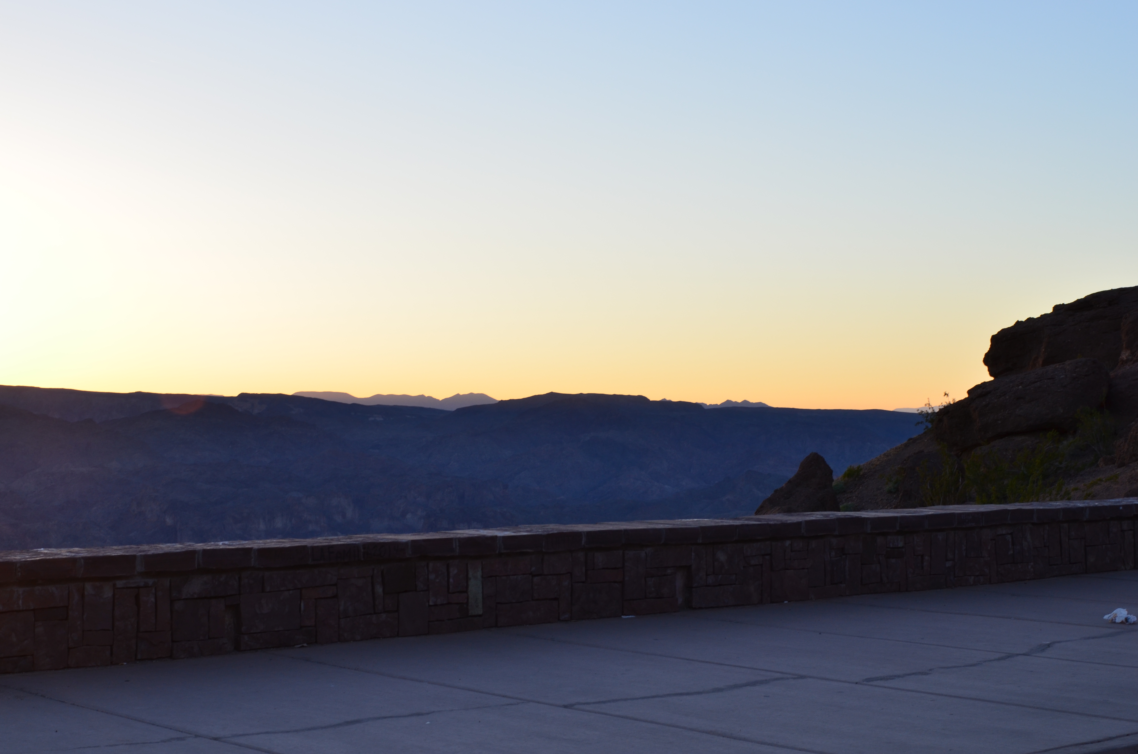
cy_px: 377
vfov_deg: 22.5
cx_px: 569
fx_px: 1893
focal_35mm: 60
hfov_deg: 33.5
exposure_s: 1/80
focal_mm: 40
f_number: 10
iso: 200
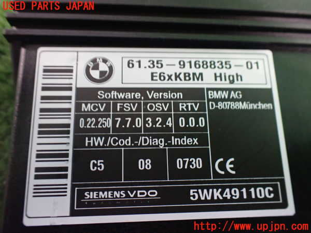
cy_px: 116
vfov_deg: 46.8
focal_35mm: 30
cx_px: 156
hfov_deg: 60.0
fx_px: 270
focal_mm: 5.4
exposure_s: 1/30
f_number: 2.3
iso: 1000
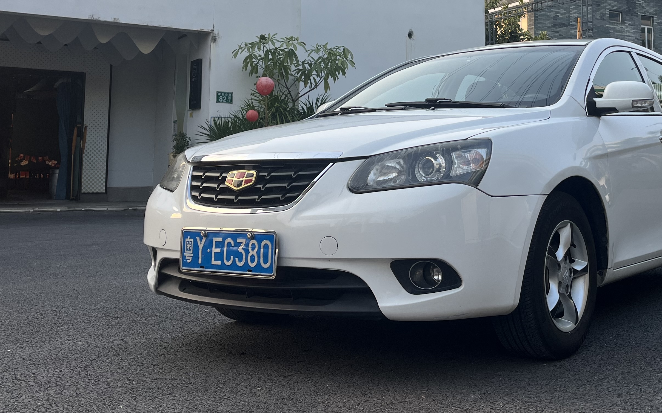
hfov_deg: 43.0
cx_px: 430
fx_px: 830
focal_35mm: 46
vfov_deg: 27.5
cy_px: 86
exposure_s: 1/928
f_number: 1.6
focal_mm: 5.1
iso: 50
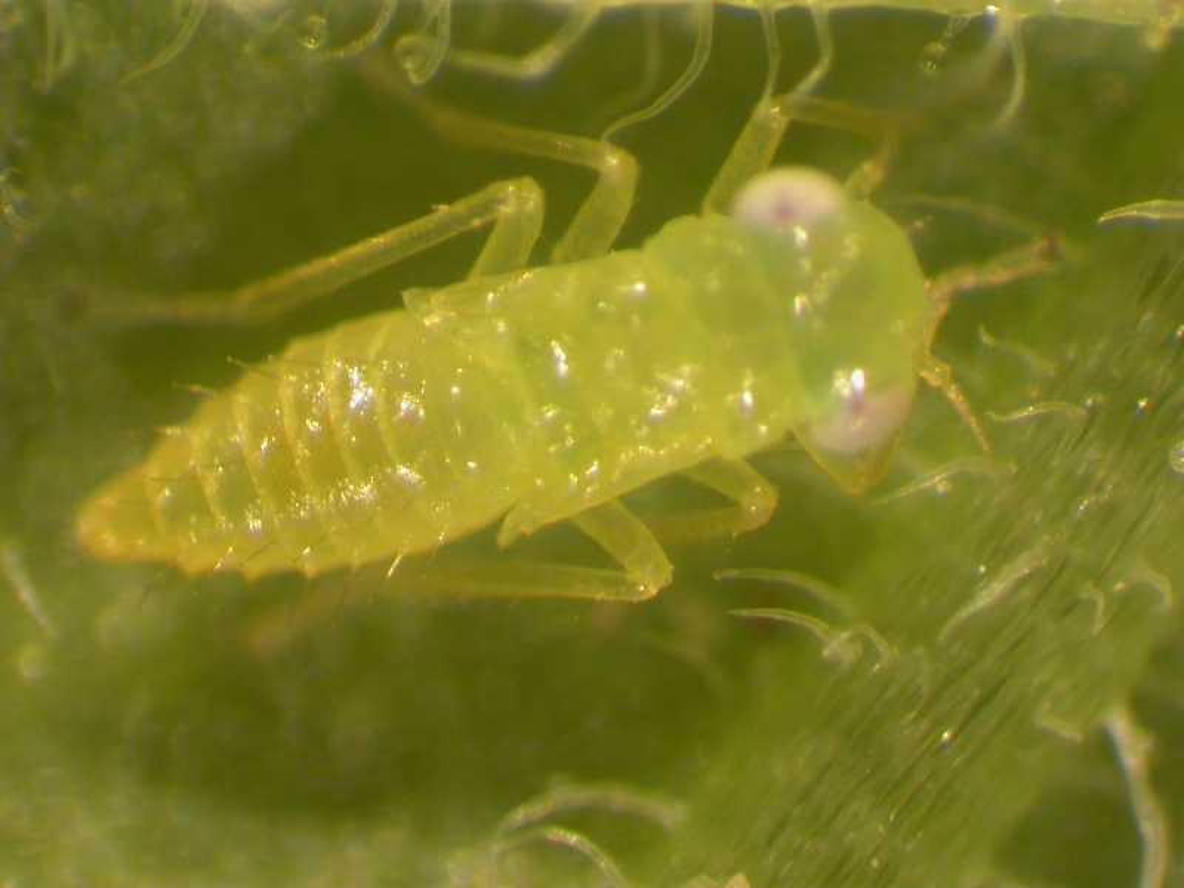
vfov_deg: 18.4
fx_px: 2736
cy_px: 444
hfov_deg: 24.4
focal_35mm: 80
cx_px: 592
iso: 100
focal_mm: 16.6
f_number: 3.5
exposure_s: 1/5.8
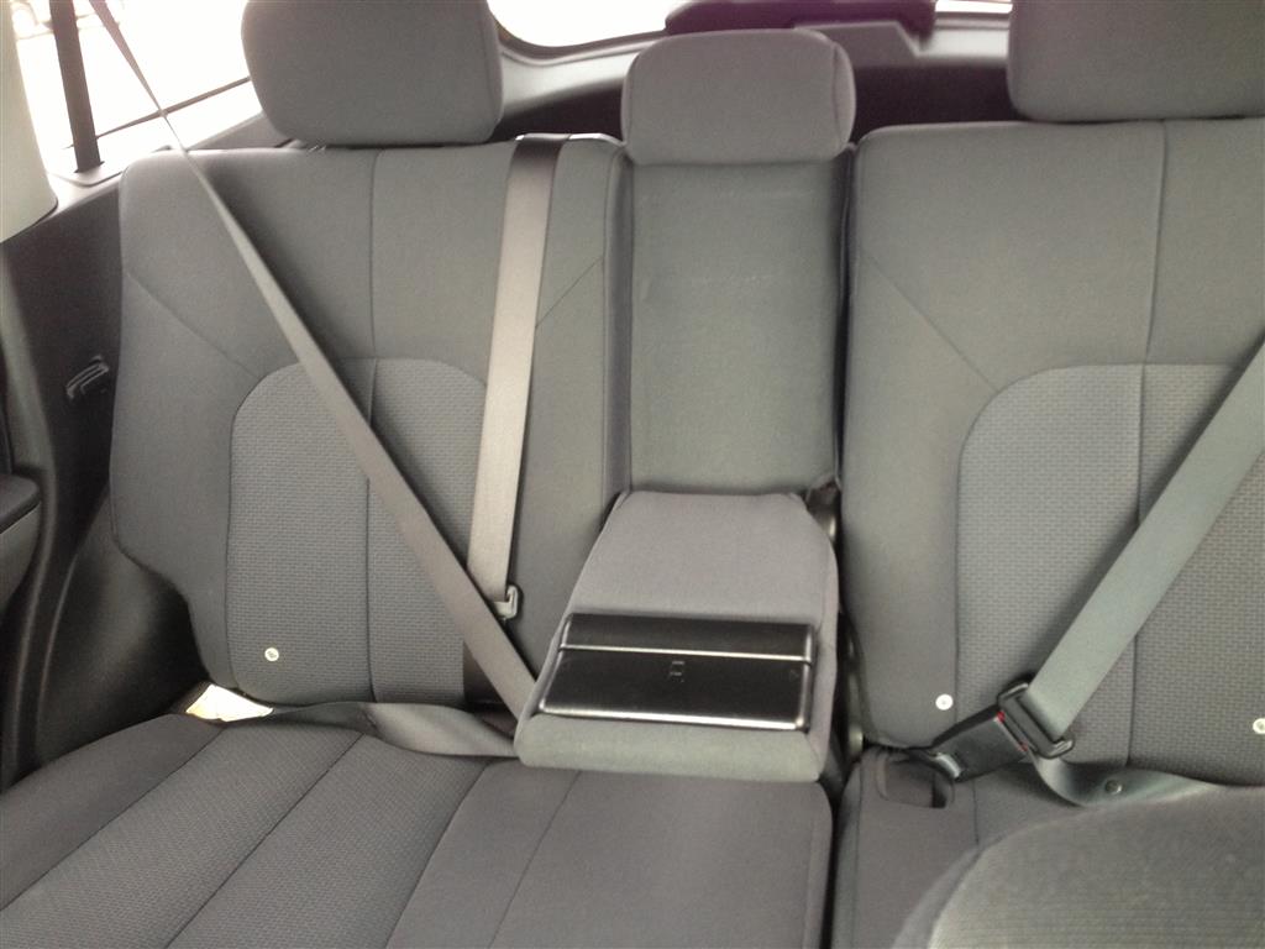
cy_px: 474
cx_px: 632
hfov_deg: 55.4
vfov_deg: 42.9
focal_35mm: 33
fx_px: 1206
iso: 125
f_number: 2.4
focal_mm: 4.13
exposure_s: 1/20
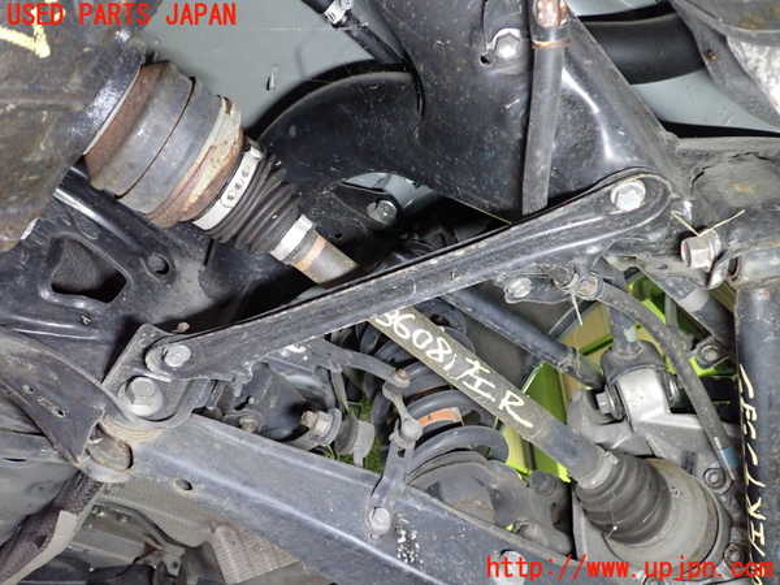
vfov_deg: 46.8
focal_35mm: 30
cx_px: 390
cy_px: 292
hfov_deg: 60.0
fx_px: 676
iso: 800
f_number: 2.3
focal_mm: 5.4
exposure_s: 1/30
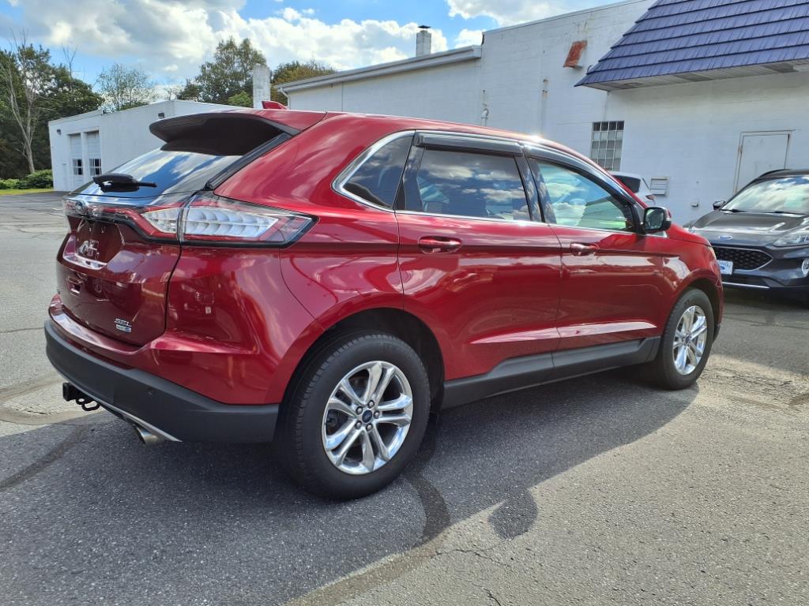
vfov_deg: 51.4
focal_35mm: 27
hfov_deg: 65.3
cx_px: 404
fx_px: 631
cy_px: 303
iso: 40
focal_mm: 3.58
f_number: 1.9
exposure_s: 1/833
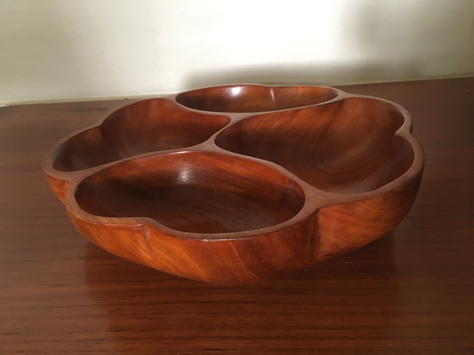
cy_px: 178
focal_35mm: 29
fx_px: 397
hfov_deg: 61.7
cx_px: 237
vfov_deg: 48.2
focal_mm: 4.15
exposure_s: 1/25
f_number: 2.2
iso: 200
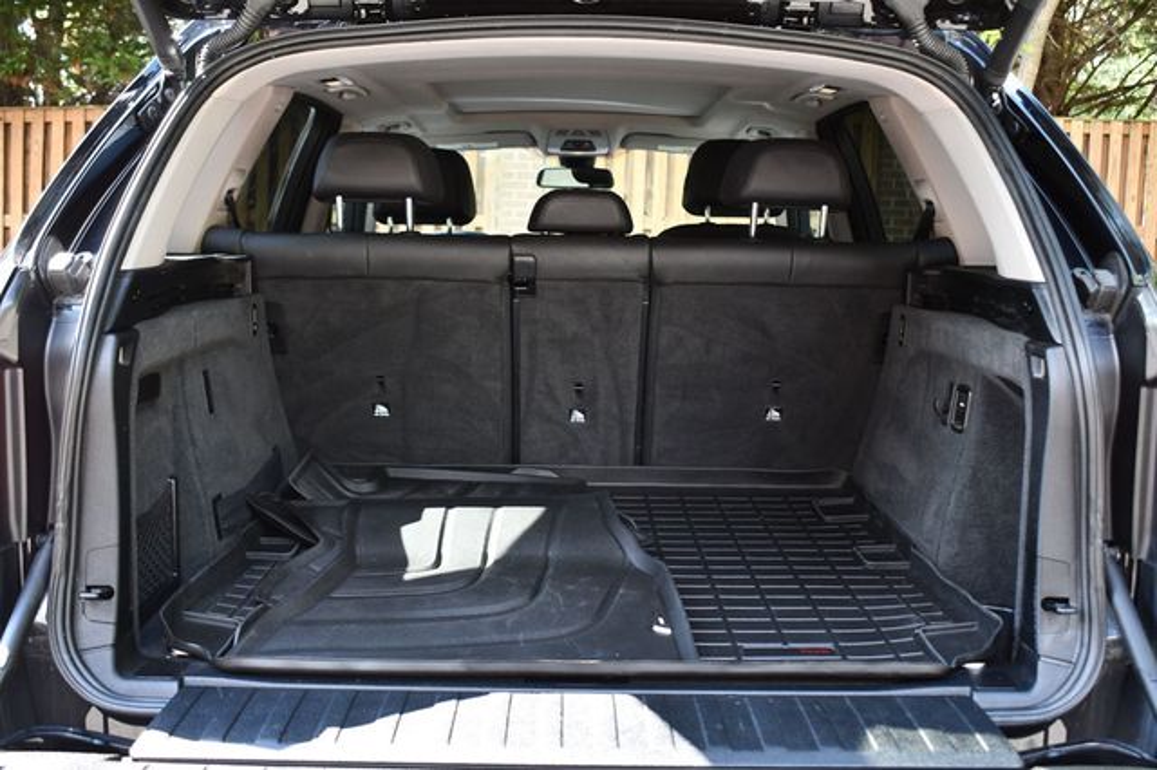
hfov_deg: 51.9
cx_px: 578
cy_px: 385
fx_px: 1188
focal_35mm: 37
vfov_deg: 35.9
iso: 800
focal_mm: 25
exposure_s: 1/160
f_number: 4
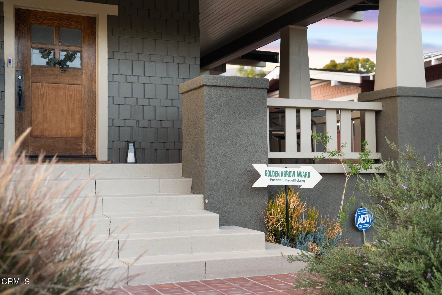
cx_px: 221
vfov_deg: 28.1
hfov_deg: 41.1
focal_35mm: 48
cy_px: 148
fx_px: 589
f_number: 2.8
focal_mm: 48
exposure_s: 1/13
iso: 320
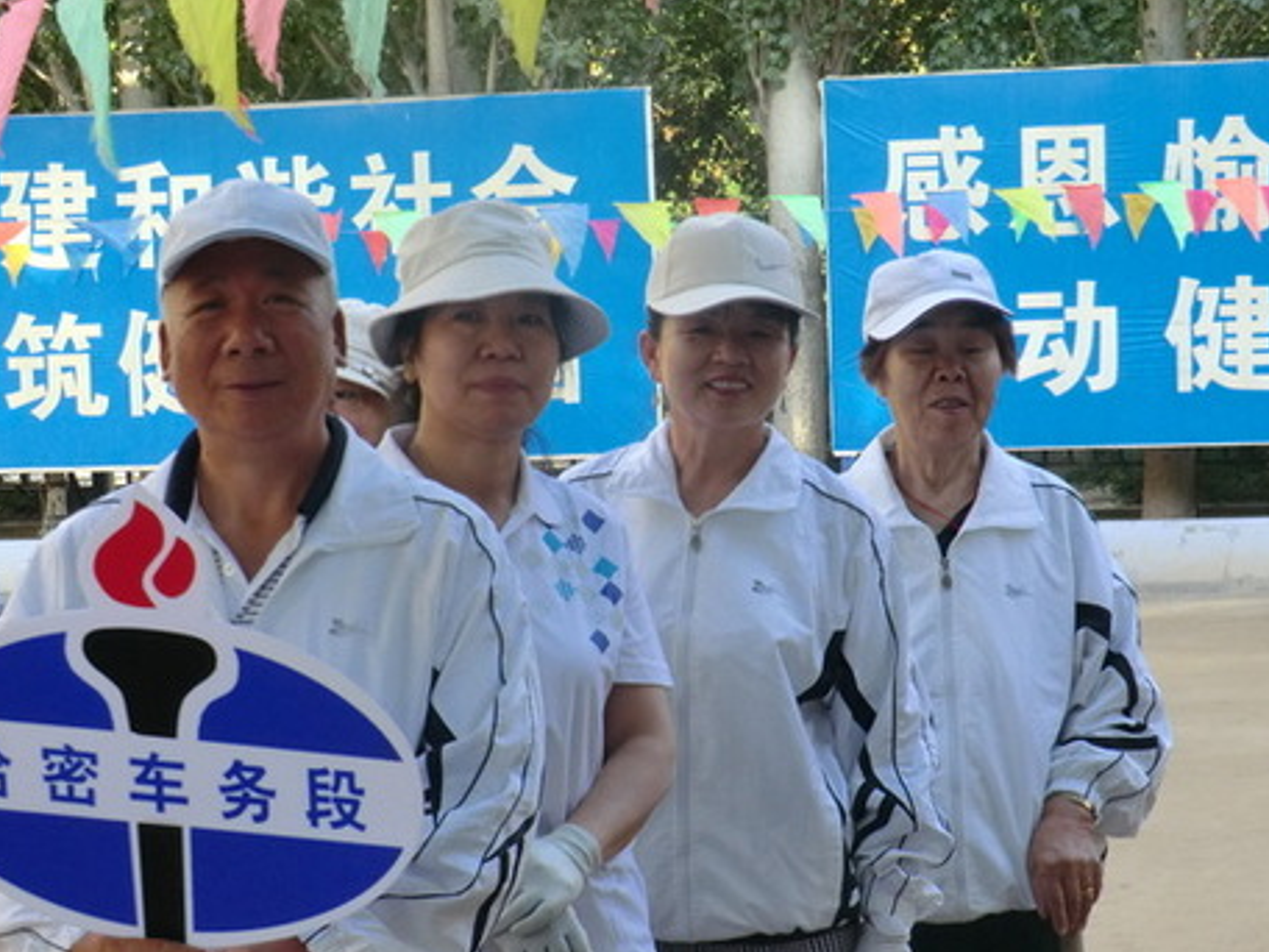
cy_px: 568
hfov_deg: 16.8
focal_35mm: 117
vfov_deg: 12.7
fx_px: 4289
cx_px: 776
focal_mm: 16
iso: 125
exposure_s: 1/80
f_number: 4.8
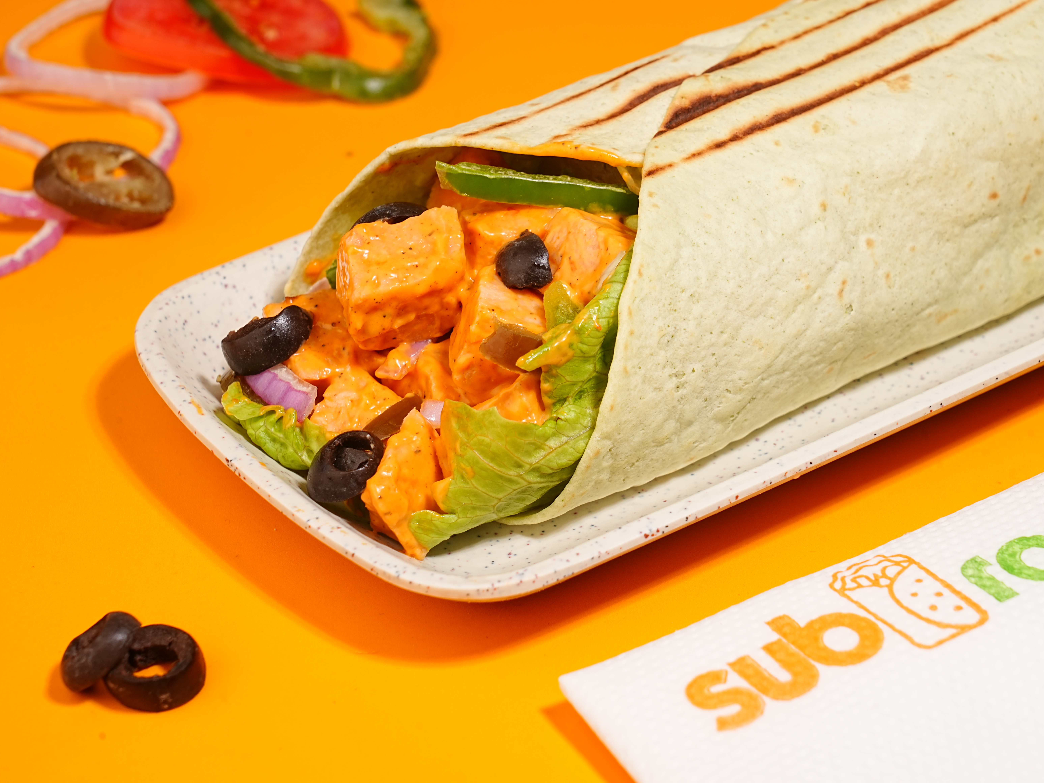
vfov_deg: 14.5
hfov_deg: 19.3
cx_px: 557
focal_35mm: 102
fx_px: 3076
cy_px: 393
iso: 320
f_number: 13
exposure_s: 1/30
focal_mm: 94
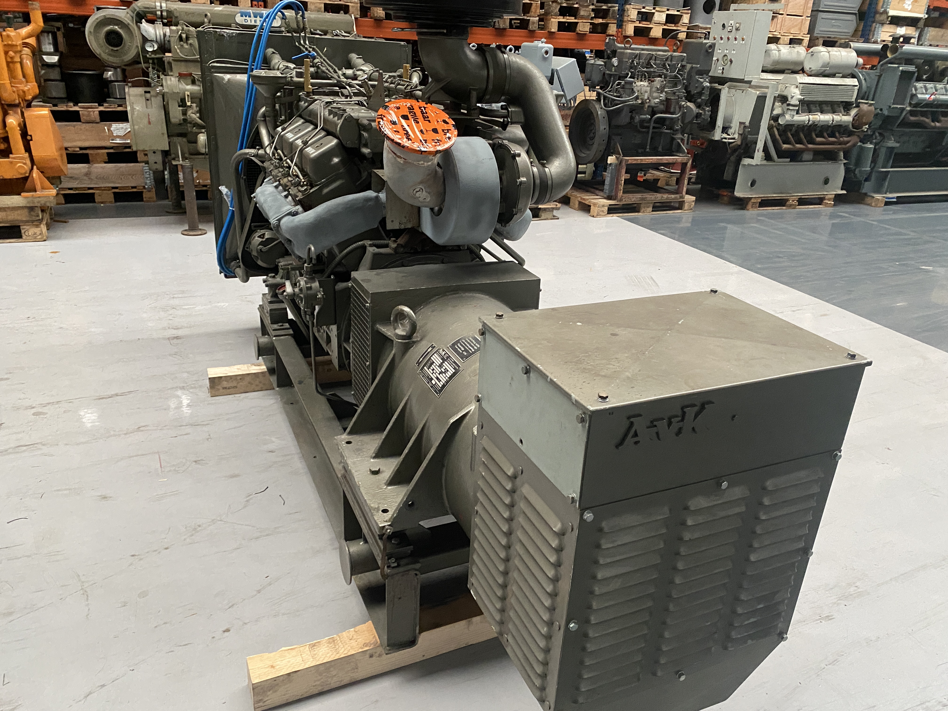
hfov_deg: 67.3
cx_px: 474
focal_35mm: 26
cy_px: 356
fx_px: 712
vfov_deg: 53.1
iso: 500
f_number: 1.8
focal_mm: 4.25
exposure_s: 1/60
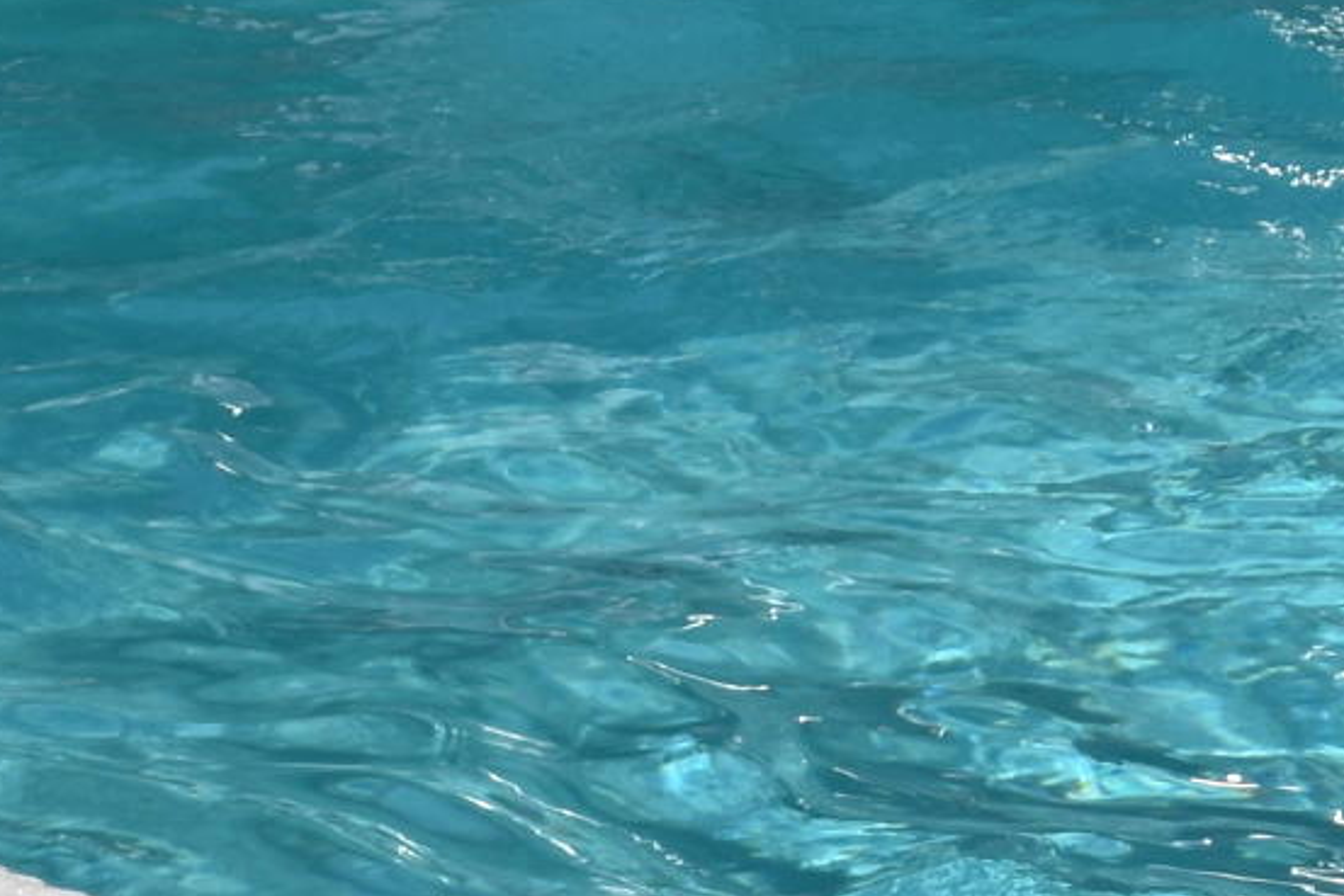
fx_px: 16718
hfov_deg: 4.6
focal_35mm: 448
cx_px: 1529
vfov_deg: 3.0
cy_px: -1102
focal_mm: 55
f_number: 14
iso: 100
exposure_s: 1/200
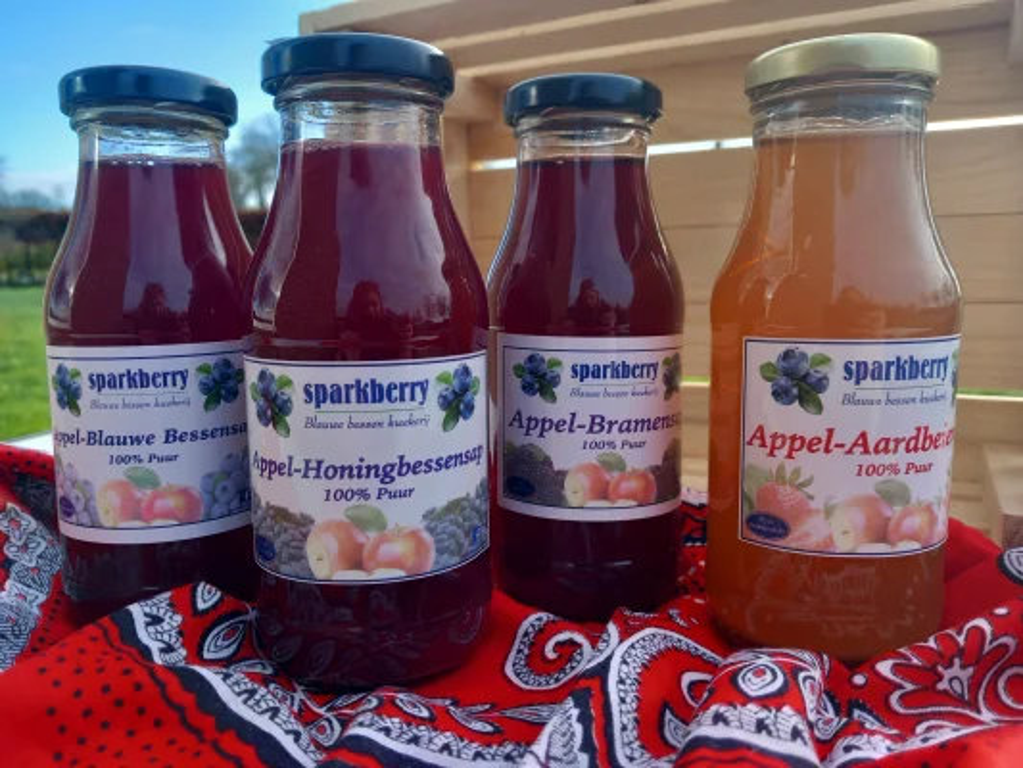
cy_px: 384
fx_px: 798
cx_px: 512
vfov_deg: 51.4
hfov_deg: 65.3
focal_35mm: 27
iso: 20
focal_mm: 4
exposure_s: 1/100
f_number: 1.8
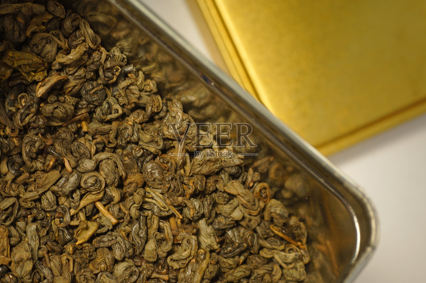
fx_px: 1241
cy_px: 142
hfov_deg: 19.5
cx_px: 213
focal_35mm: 105
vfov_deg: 13.0
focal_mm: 70
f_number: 7.1
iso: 100
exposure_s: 1/60
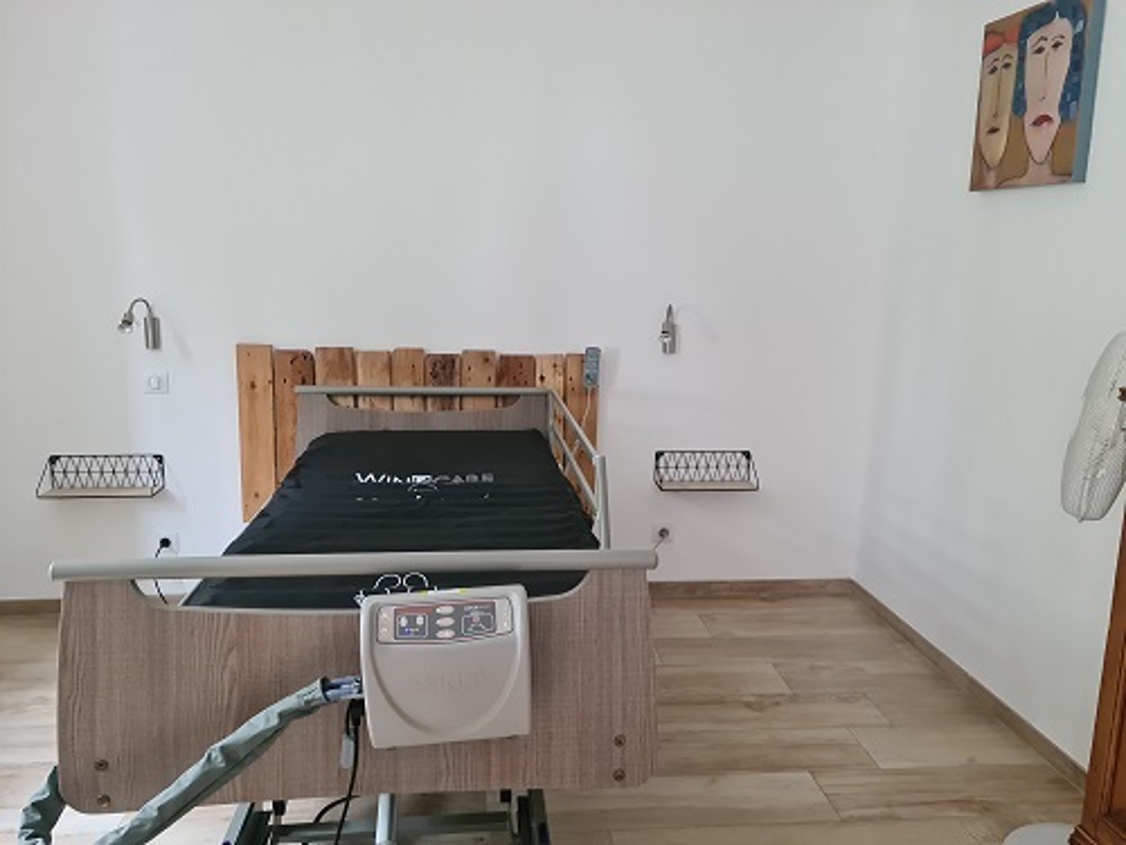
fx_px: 878
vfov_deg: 51.4
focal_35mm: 27
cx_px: 563
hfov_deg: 65.3
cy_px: 422
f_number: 2
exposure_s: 1/50
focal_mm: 5.9
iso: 500
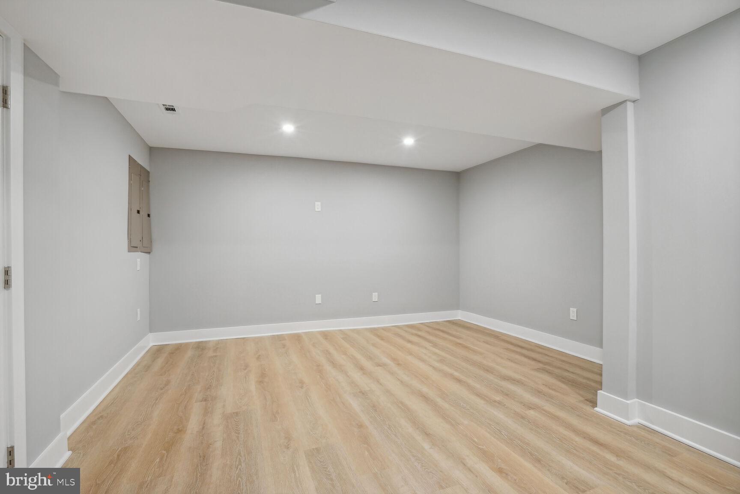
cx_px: 370
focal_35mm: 16
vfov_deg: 73.7
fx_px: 329
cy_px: 247
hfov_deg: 96.7
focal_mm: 16
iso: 800
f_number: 8
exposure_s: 1/15
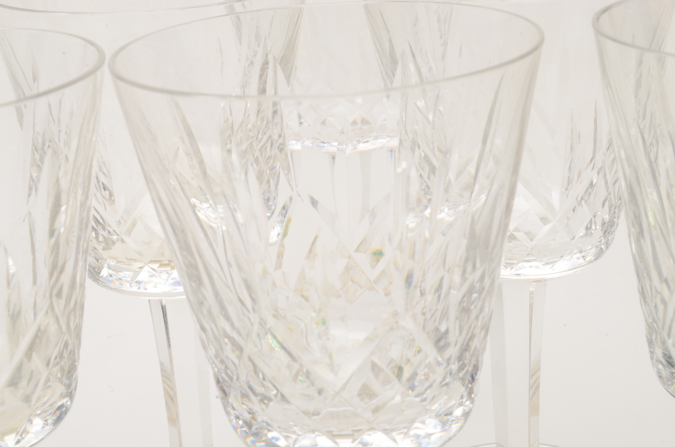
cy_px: 224
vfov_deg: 18.8
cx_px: 338
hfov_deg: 28.1
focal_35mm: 72
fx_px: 1347
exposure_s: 1/125
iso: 100
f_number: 20
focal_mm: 48
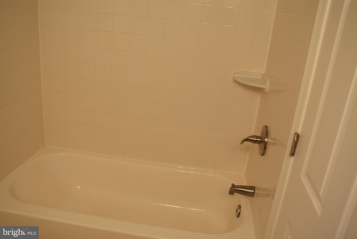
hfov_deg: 61.9
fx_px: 298
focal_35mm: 30
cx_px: 178
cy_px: 120
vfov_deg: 43.7
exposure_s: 1/30
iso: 100
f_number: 4
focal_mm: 20
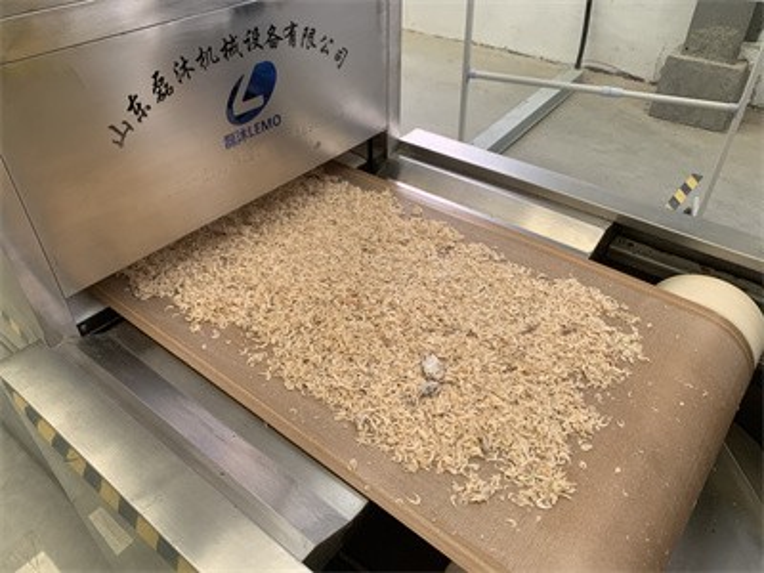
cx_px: 382
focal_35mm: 26
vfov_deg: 53.1
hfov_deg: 67.3
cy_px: 286
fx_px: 574
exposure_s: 1/91
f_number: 1.8
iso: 100
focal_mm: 4.25
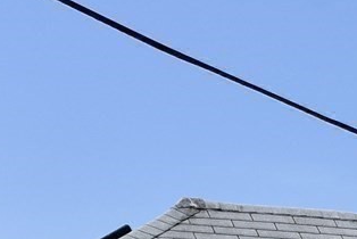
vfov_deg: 7.5
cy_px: 498
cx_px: 481
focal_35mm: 176
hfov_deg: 11.3
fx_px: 1747
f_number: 8
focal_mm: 18
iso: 200
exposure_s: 1/500
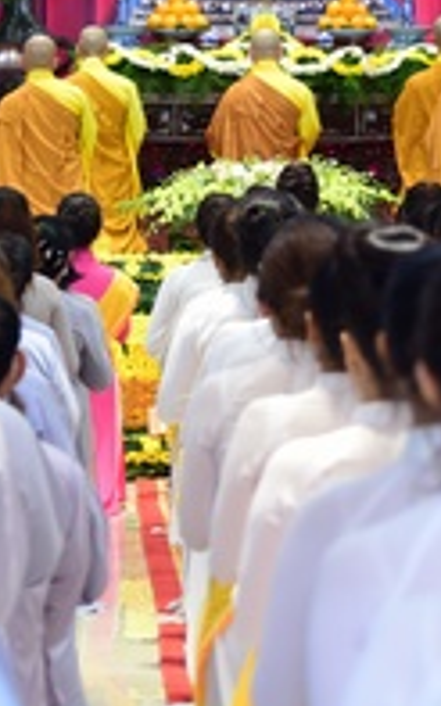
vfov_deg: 8.0
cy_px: 11
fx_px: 5042
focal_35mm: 262
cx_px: 314
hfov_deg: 5.0
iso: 800
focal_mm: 78
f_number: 4
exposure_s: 1/50
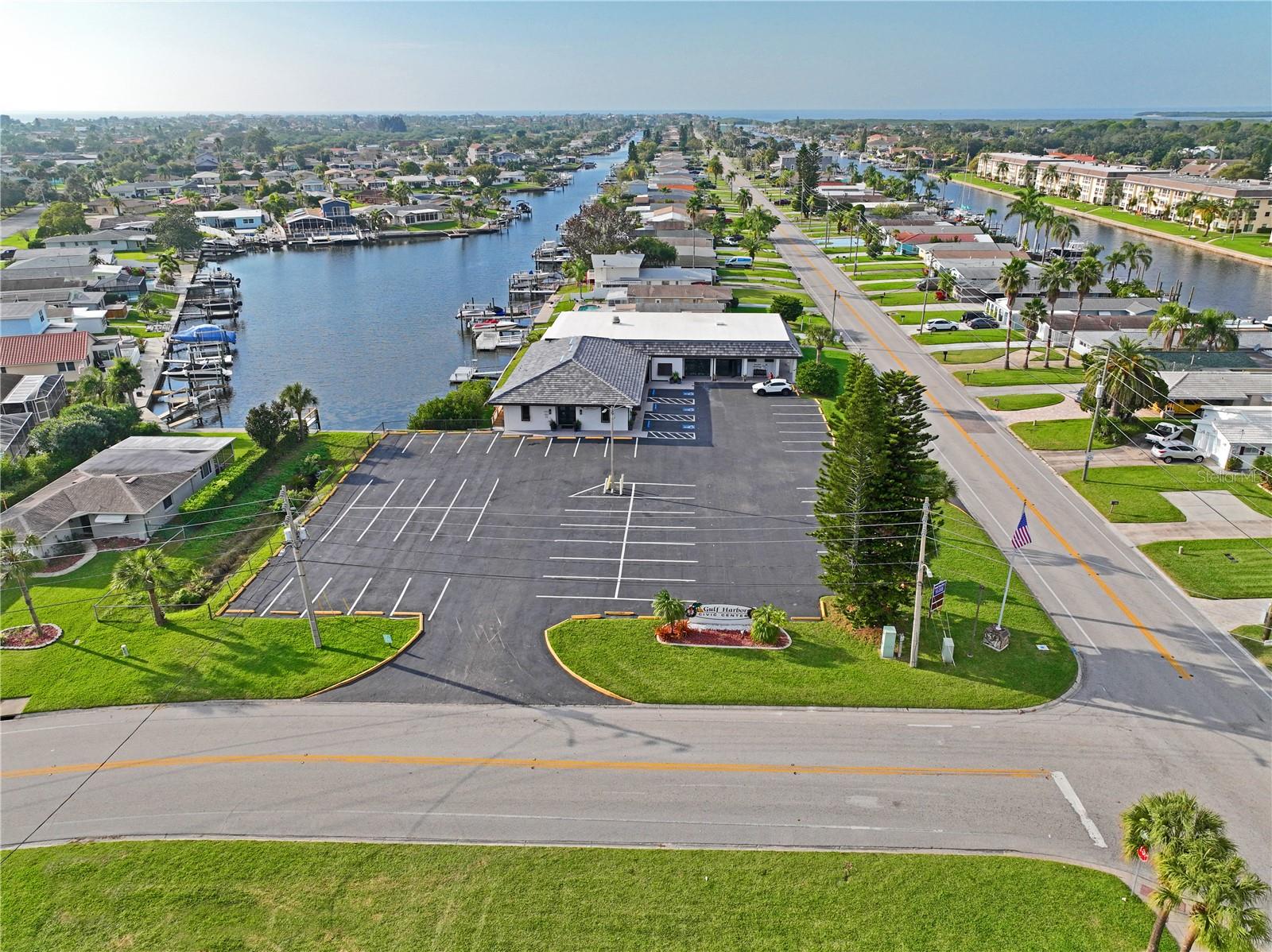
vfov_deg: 56.8
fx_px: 881
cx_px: 636
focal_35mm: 24
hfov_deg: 71.6
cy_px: 476
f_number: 2.8
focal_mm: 12.29
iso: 240
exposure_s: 1/200
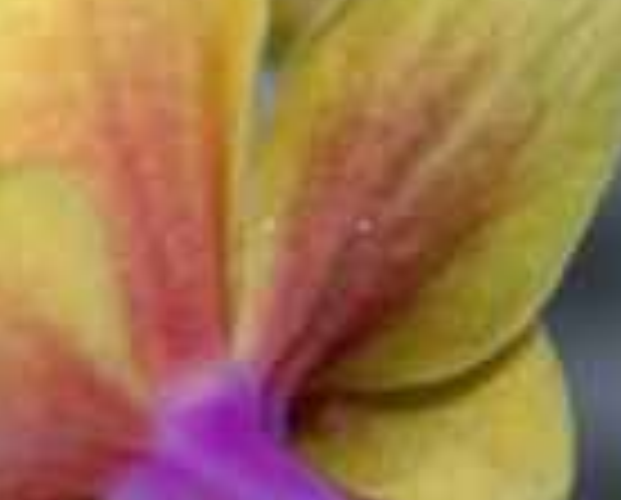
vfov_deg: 3.4
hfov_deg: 4.2
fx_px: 8417
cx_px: -662
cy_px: 532
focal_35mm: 457
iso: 400
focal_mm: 70
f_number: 6.3
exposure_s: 1/160
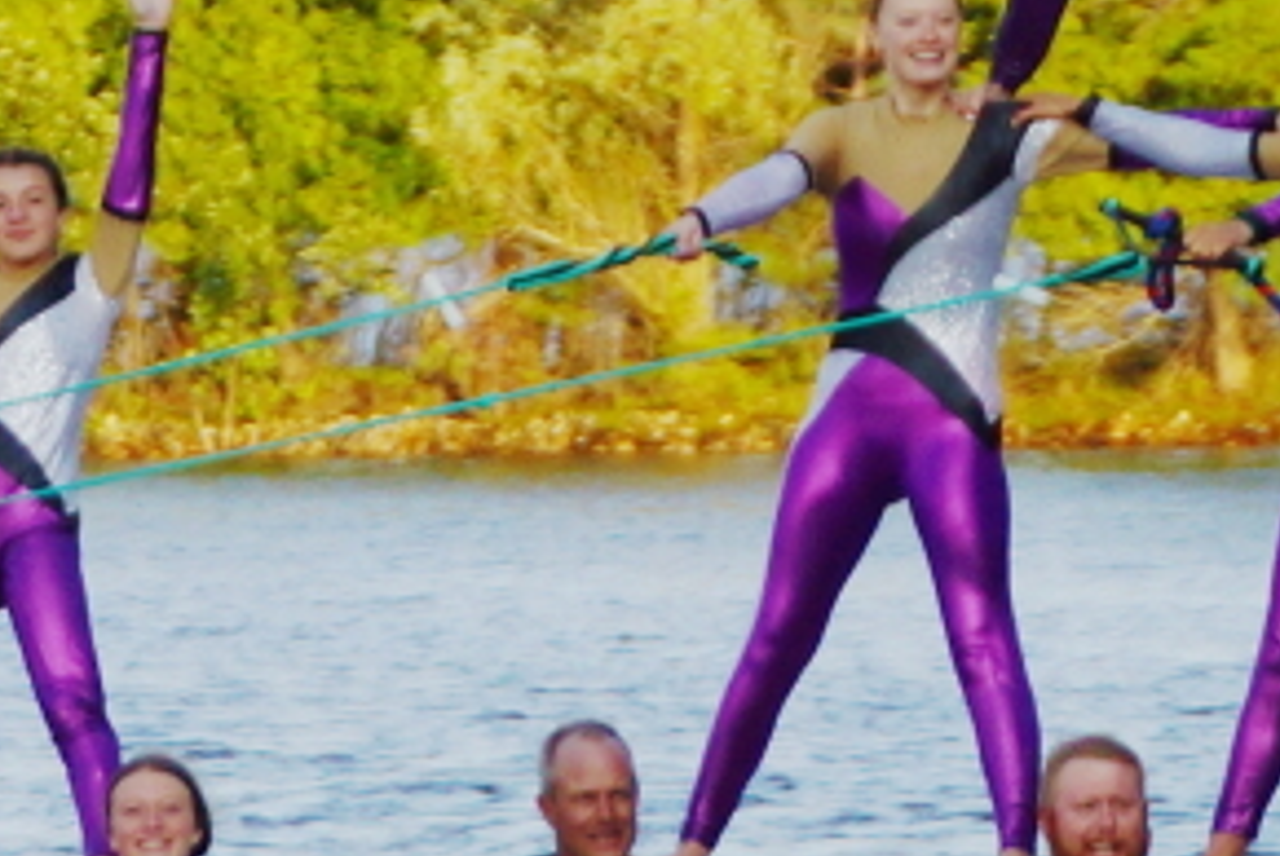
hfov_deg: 4.0
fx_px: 18365
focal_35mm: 516
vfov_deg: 2.7
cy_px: 472
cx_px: 794
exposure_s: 1/160
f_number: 5.6
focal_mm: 100
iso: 125
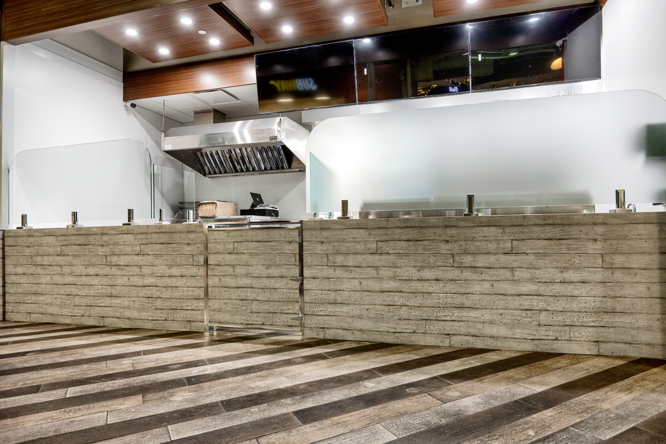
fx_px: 407
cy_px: 223
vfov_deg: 57.2
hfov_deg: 78.6
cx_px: 343
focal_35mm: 22
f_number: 4.5
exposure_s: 1/60
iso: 640
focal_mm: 21
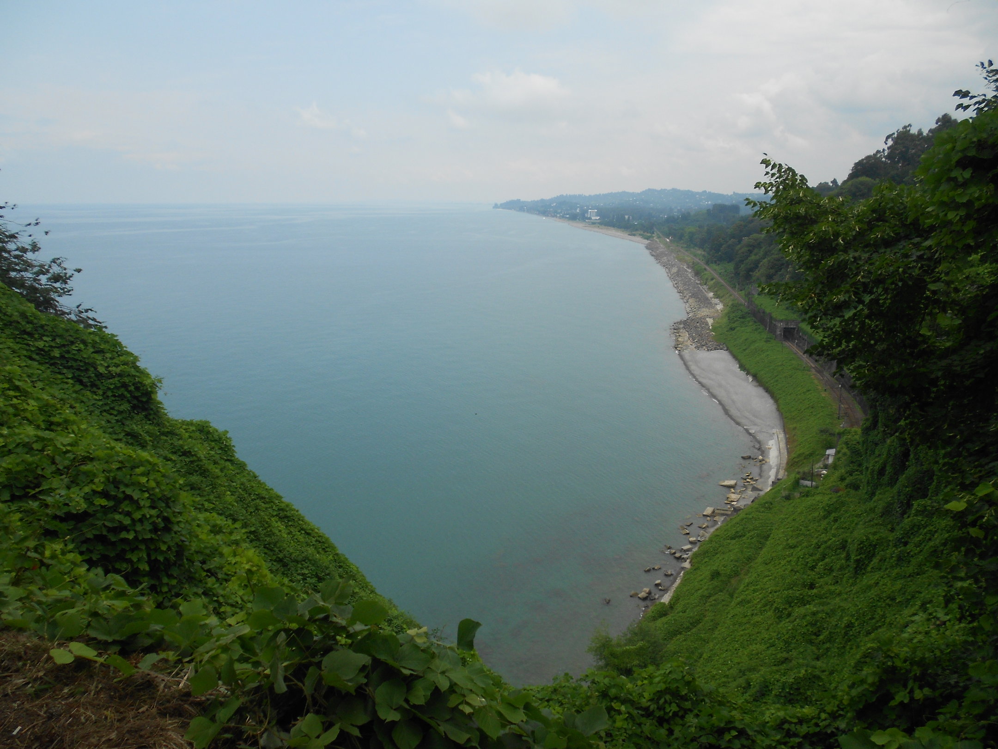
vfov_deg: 53.1
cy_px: 374
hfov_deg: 67.3
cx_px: 499
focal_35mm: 26
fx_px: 750
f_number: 3.2
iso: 80
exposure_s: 1/1000
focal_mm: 4.6
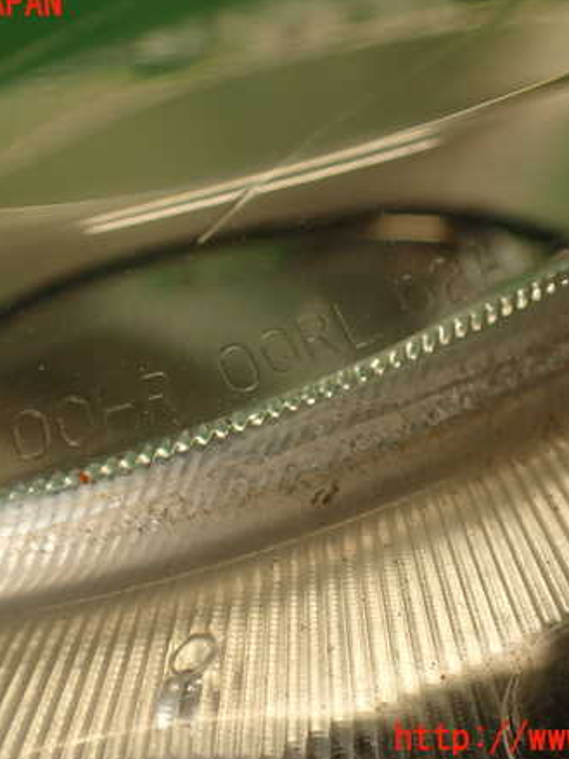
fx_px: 899
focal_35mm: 41
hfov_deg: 35.1
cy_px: 372
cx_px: 266
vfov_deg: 45.8
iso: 100
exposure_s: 1/100
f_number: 2.3
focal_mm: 5.4
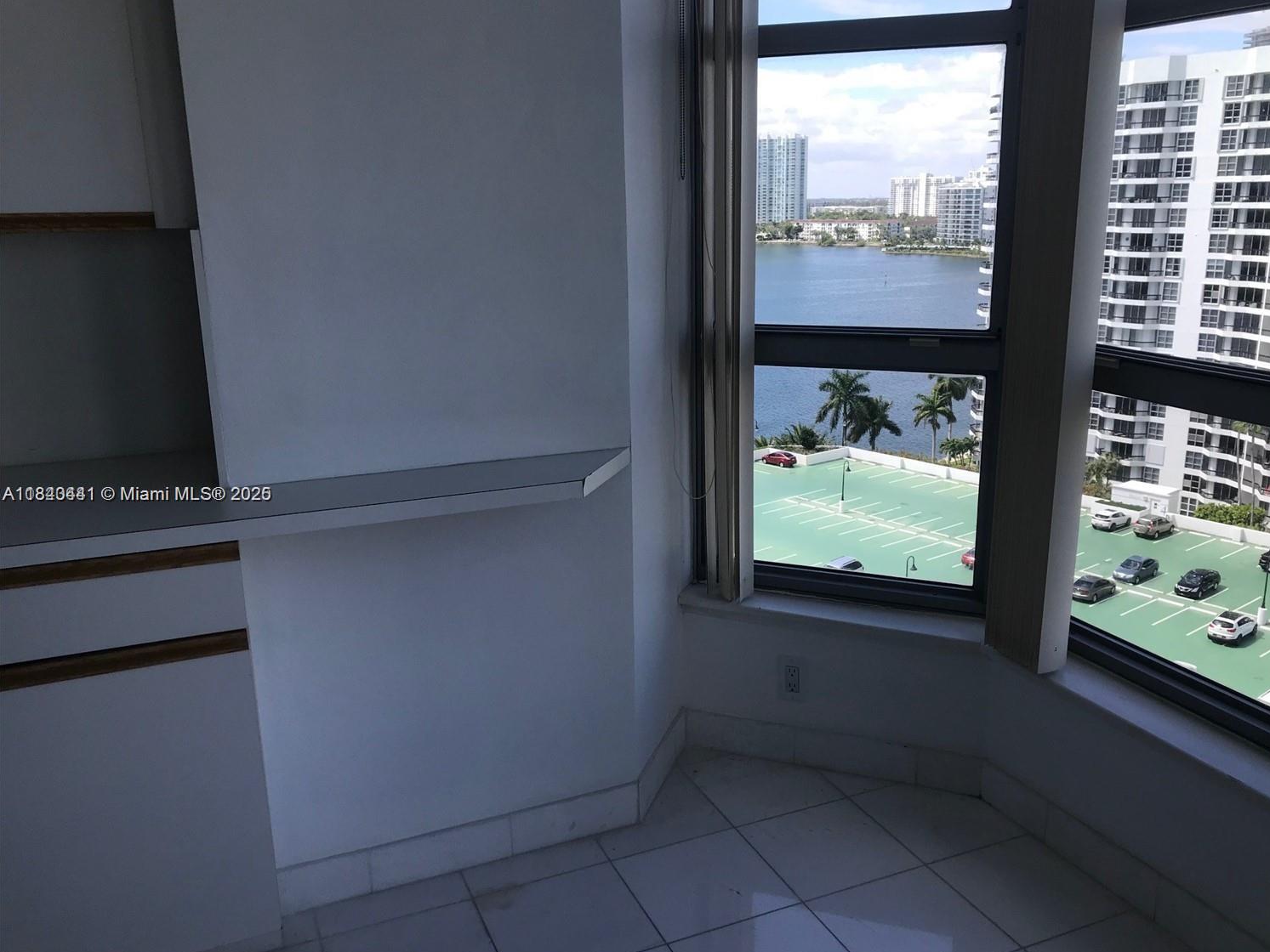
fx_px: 1101
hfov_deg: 59.9
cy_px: 496
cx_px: 680
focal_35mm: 30
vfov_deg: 46.8
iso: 20
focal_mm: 3.99
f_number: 1.8
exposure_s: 1/587
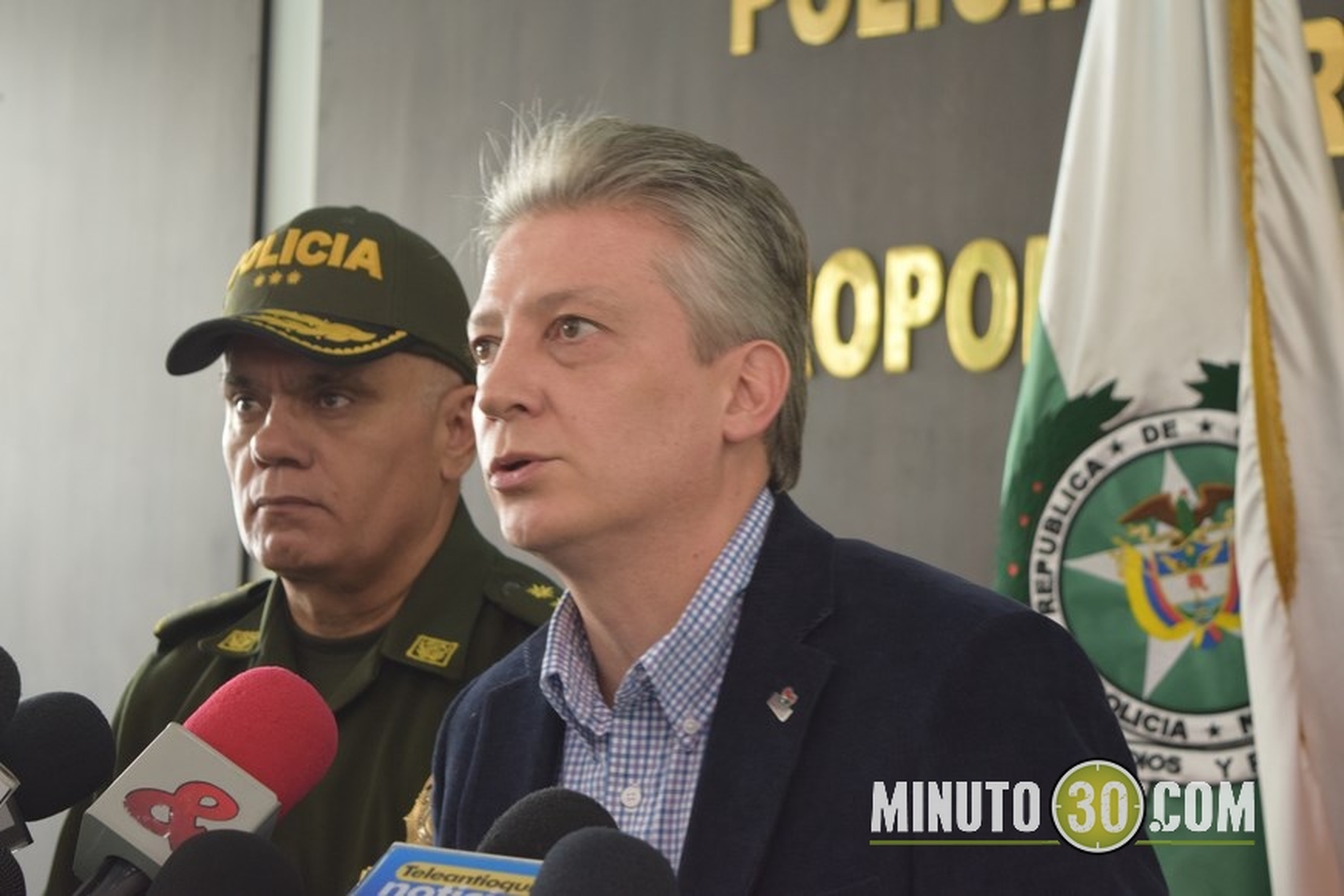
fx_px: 3080
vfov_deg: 16.6
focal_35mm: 82
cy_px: 448
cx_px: 672
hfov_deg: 24.6
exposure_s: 1/60
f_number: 5.6
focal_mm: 55
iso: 1100
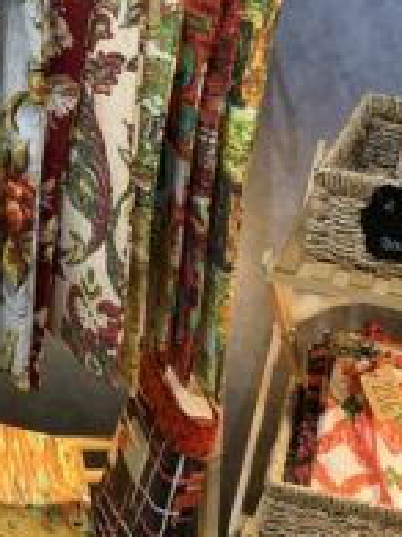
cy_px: 118
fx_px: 1240
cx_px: 30
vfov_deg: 24.1
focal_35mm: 80
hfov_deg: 18.1
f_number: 1.8
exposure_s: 1/50
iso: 160
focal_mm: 4.25
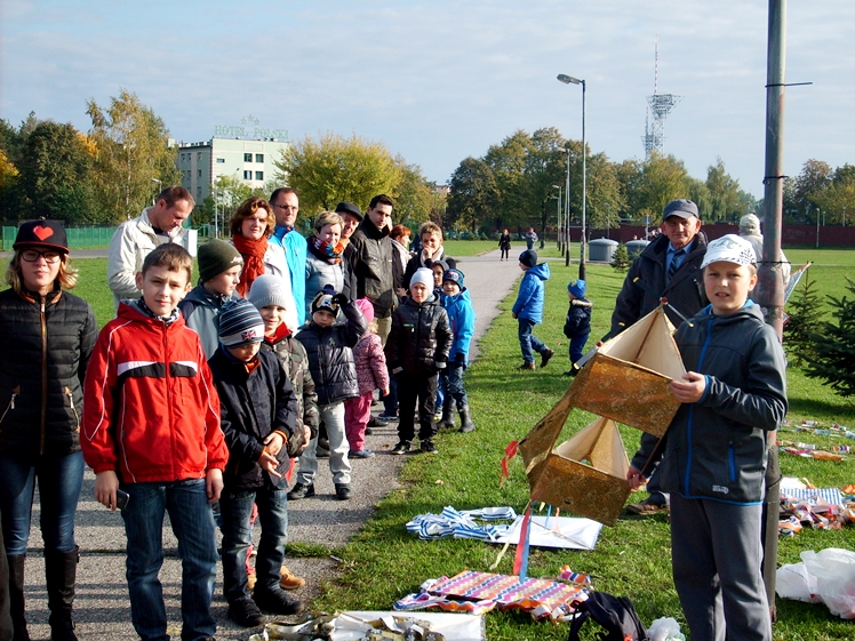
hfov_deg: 36.8
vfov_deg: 28.0
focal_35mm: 52
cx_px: 428
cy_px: 320
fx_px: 1284
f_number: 3.3
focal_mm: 8.7
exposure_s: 1/500
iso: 50
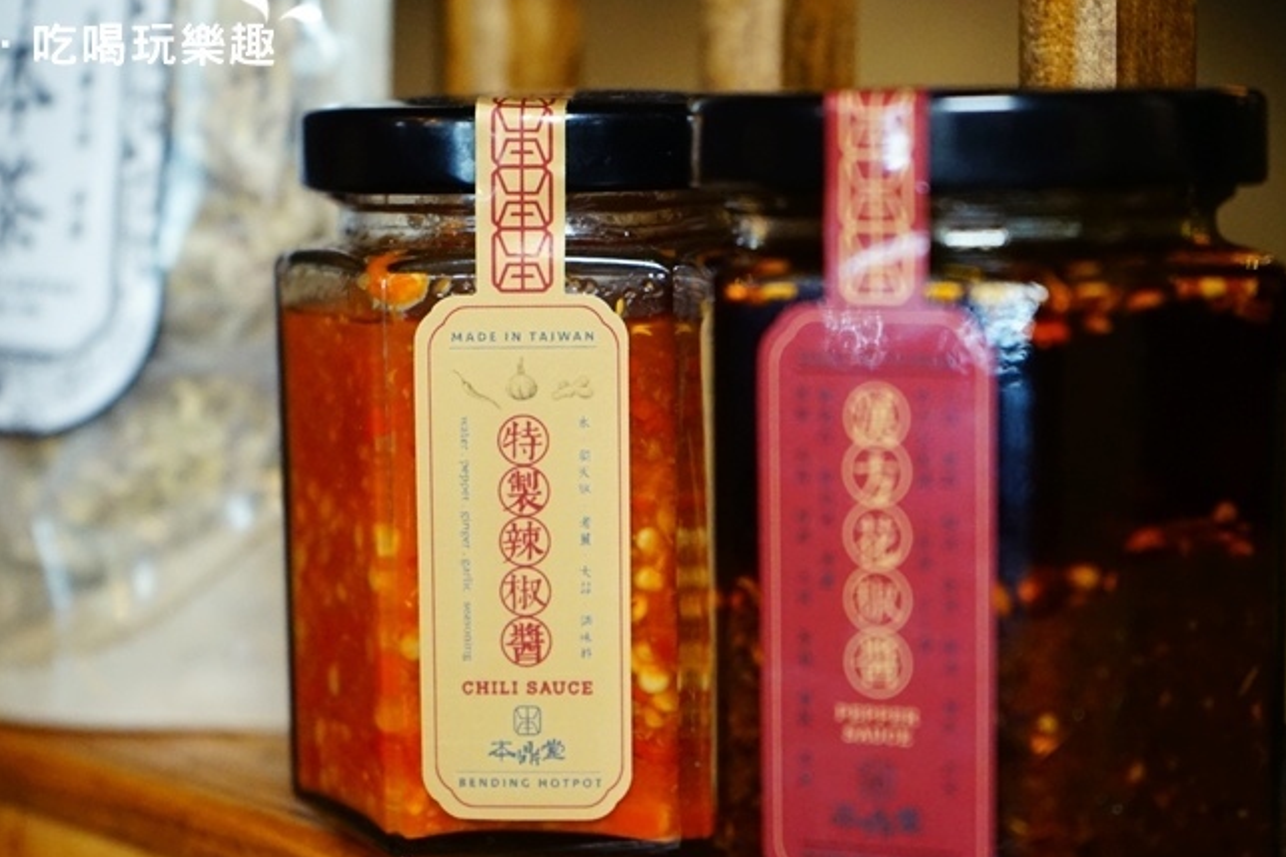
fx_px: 2928
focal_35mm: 82
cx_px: 559
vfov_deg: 16.6
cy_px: 500
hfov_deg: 24.8
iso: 4000
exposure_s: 1/80
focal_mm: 66
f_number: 5.6
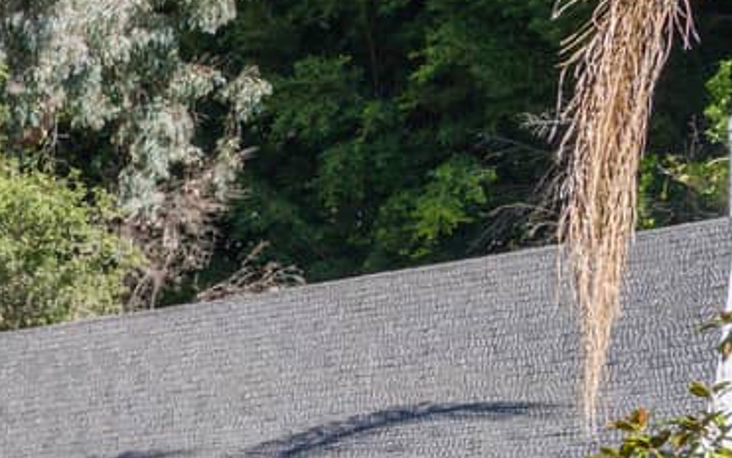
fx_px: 1776
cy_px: 730
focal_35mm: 89
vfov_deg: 13.6
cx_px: -410
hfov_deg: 19.7
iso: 160
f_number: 8
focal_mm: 18
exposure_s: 1/320
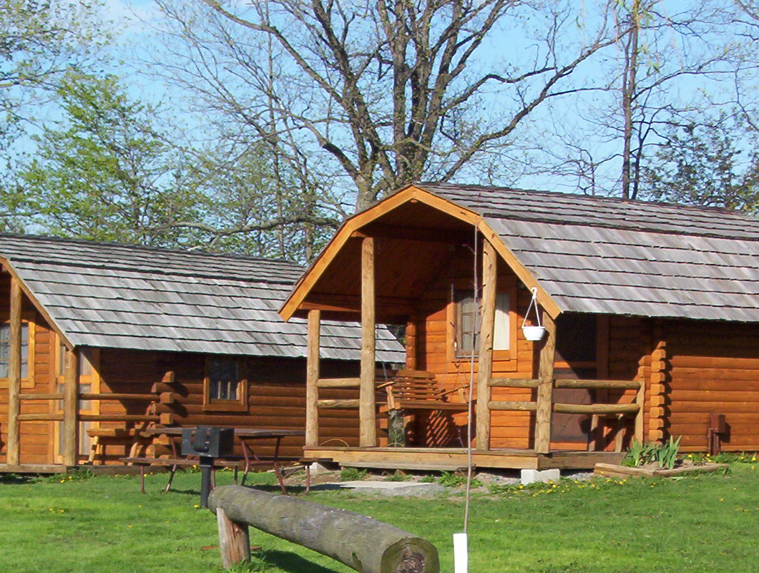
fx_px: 2637
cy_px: 408
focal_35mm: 120
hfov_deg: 16.3
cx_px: 220
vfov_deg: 12.4
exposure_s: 1/943
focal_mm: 12.09
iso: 100
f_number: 3.94
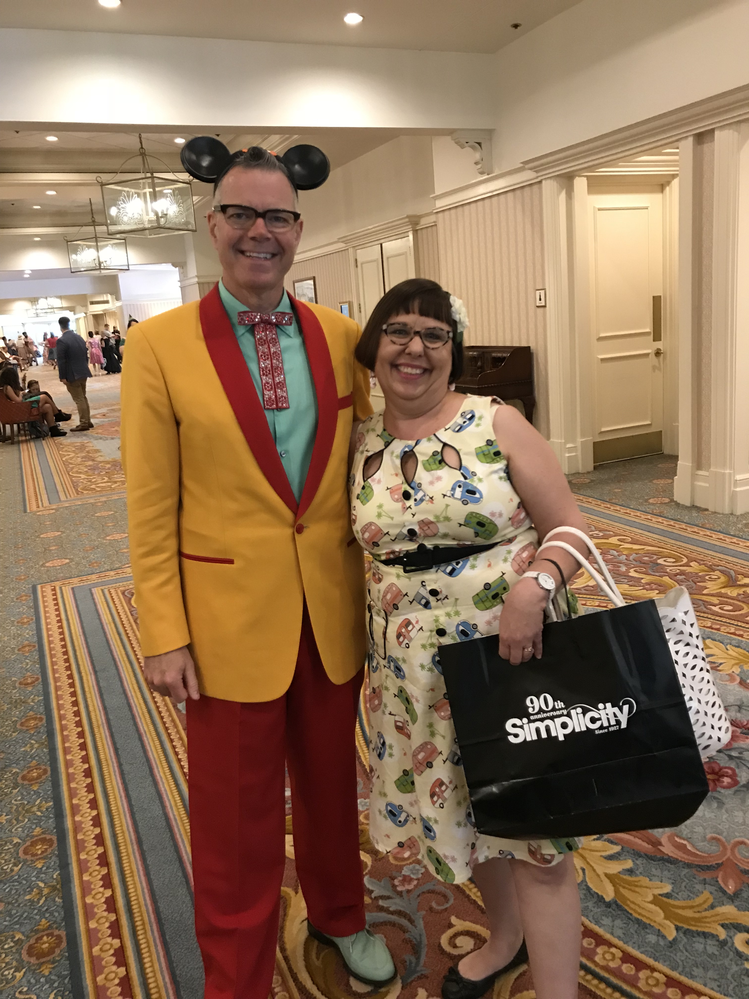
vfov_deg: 63.4
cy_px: 500
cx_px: 374
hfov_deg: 49.7
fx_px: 808
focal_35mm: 28
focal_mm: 3.99
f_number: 1.8
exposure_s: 1/15
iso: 80
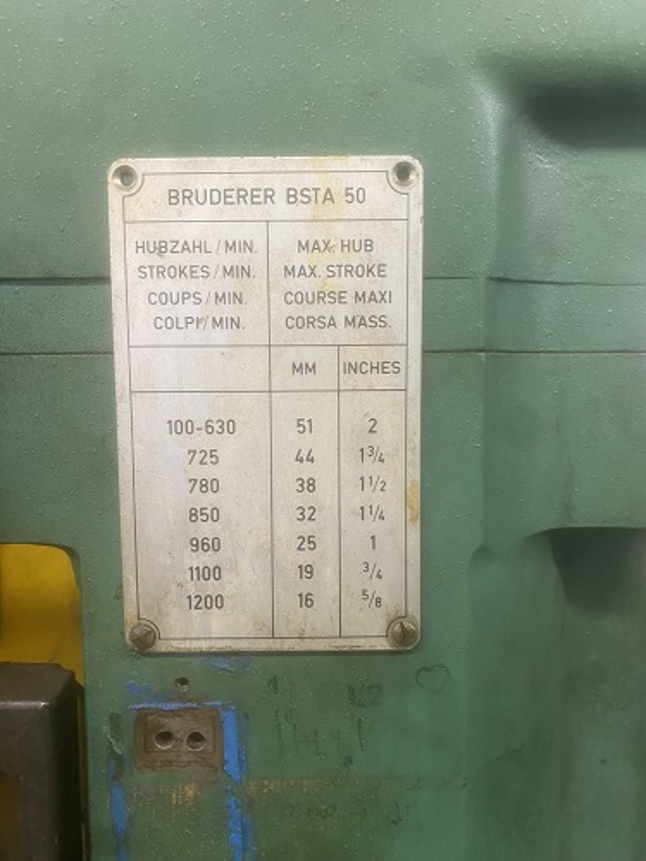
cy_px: 430
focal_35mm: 26
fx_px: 647
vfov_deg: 67.3
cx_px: 323
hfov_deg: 53.1
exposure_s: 1/60
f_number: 1.8
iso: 125
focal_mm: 4.25
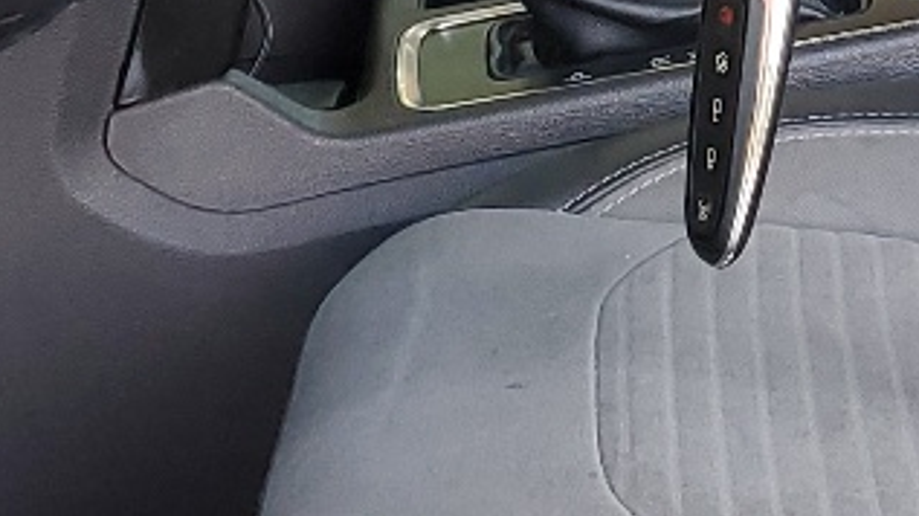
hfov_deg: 14.7
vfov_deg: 8.3
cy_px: -293
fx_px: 3483
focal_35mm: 143
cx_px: 983
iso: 56
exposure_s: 1/120
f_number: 1.5
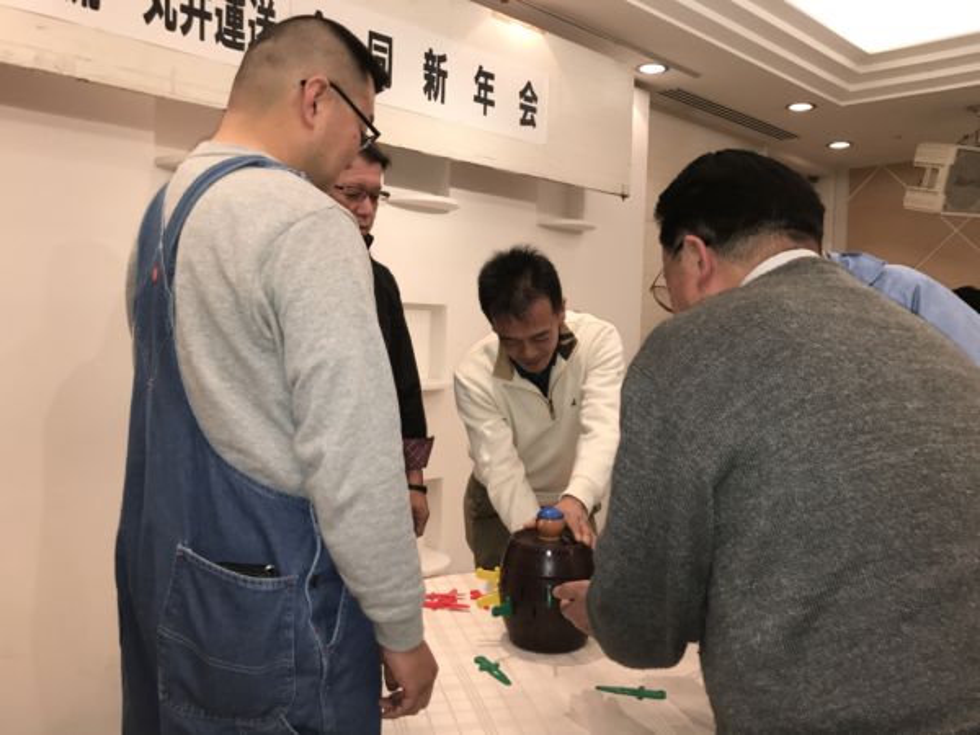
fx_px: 793
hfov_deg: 63.4
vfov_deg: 49.7
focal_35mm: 28
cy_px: 368
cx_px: 490
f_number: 1.8
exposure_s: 1/33
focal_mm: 3.99
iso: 50
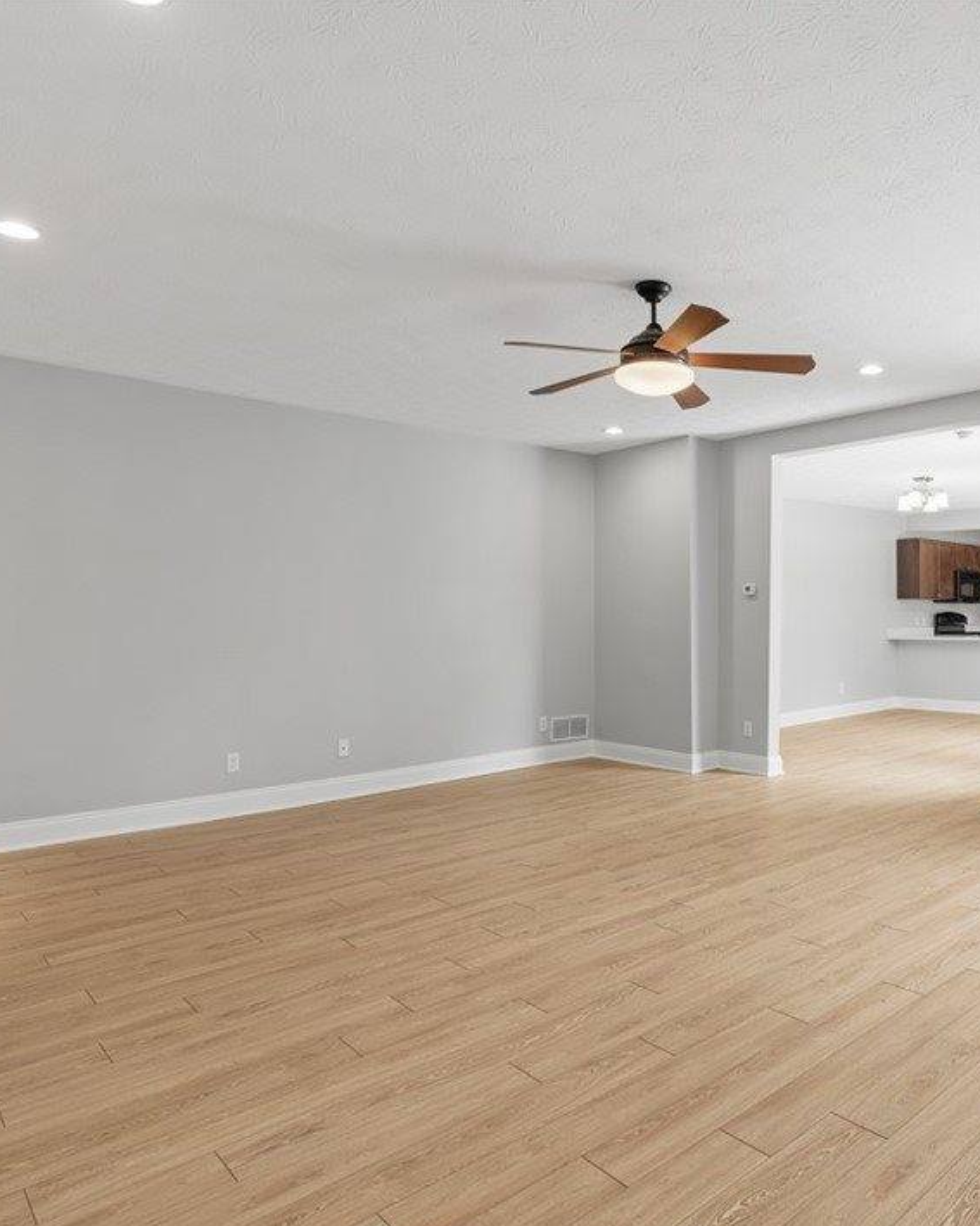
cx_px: 698
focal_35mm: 23
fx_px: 834
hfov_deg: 58.6
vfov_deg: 72.6
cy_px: 623
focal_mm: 16
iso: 320
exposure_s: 1/1.25
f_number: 8
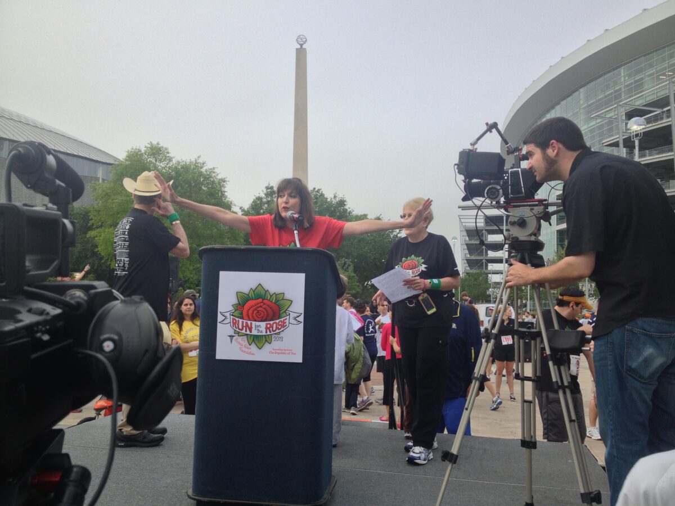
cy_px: 253
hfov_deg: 52.6
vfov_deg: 40.7
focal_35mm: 35
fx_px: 682
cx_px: 338
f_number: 2.4
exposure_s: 1/209
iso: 50
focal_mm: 4.28
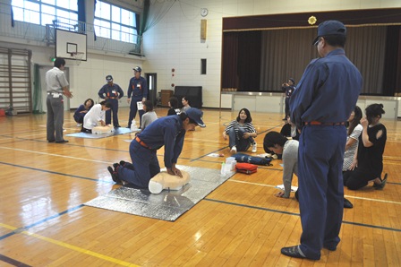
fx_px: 334
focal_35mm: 30
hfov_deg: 62.0
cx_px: 200
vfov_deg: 43.5
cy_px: 134
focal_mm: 20
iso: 400
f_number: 5
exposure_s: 1/100
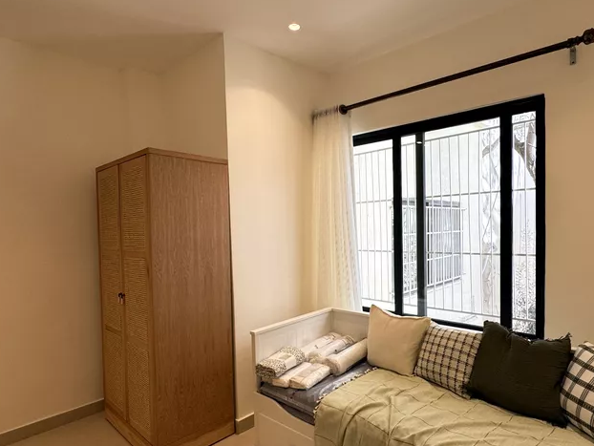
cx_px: 324
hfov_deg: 78.8
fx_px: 360
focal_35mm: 21
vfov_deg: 63.4
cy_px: 240
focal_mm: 2.22
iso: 125
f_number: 2.2
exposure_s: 1/100
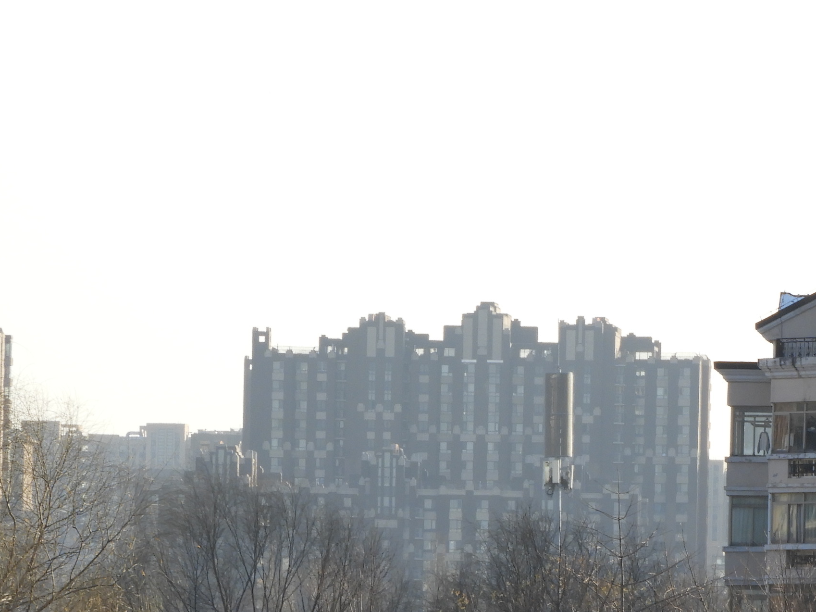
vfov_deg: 3.5
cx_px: 599
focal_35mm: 423
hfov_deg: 4.7
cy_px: 583
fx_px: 9970
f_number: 5.3
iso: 100
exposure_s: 1/250
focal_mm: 39.4
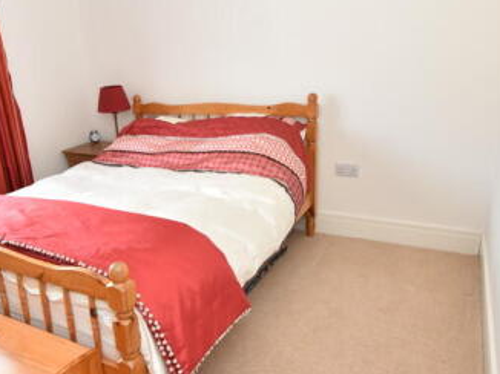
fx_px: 419
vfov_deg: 48.2
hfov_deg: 60.9
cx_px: 189
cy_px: 183
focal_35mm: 29
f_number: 5.6
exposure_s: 1/125
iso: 800
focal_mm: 10
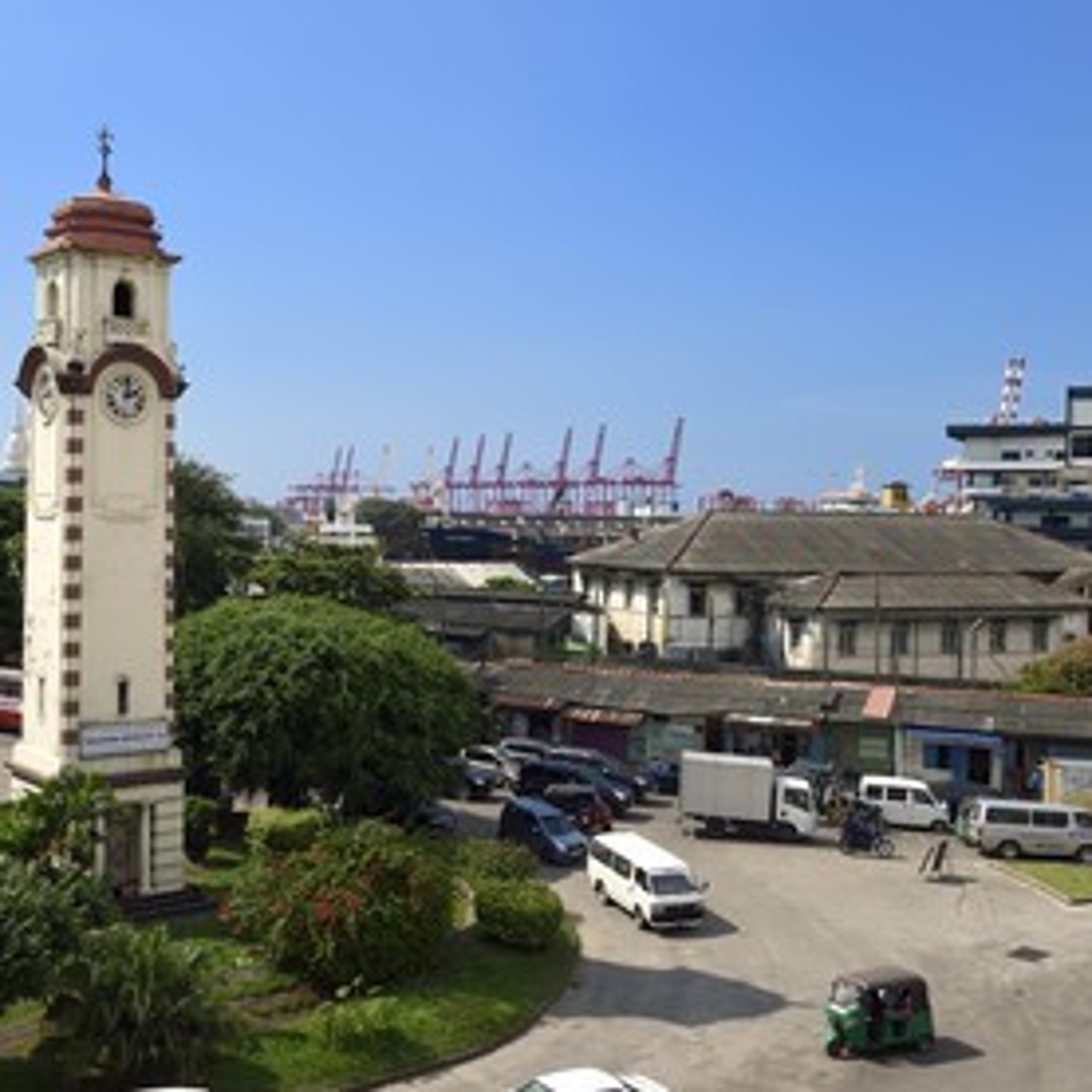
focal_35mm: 40
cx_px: 442
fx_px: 1428
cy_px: 544
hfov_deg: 41.7
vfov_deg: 41.9
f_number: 14
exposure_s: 1/250
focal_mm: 31
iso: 200
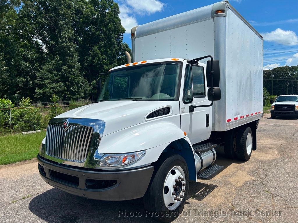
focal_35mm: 26
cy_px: 112
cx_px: 149
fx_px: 224
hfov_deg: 67.3
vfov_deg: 53.1
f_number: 1.5
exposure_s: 1/7463
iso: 50
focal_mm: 5.7
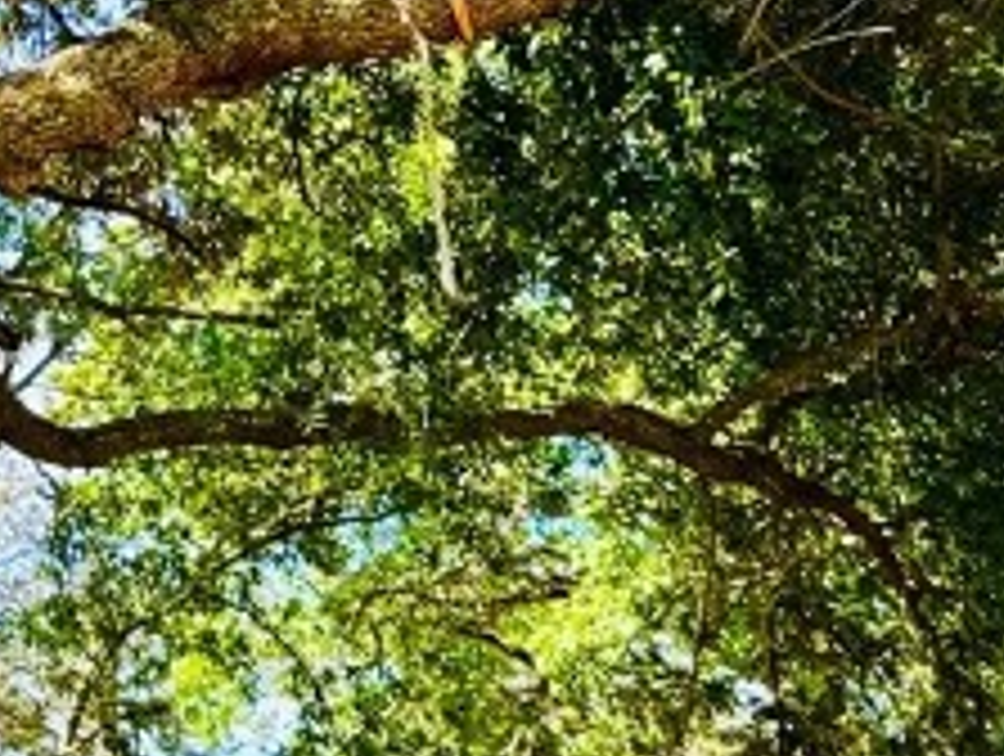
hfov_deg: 16.5
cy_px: 198
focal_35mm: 110
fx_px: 3196
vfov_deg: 13.5
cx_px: -419
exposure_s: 1/567
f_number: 1.78
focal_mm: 6.76
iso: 80
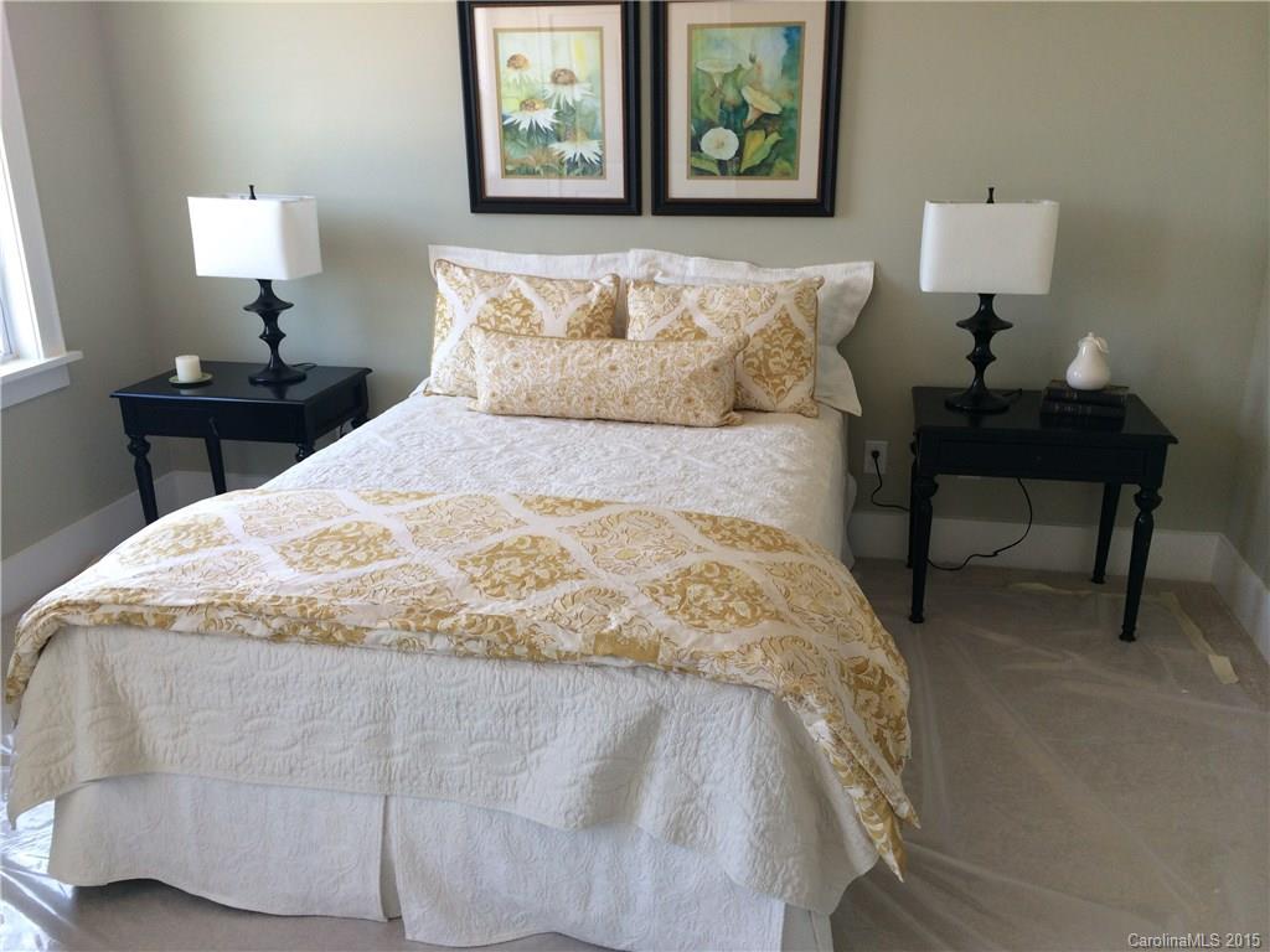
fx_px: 1101
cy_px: 476
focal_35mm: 30
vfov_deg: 46.8
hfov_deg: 60.0
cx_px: 635
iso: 50
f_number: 2.2
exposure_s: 1/60
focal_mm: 4.12
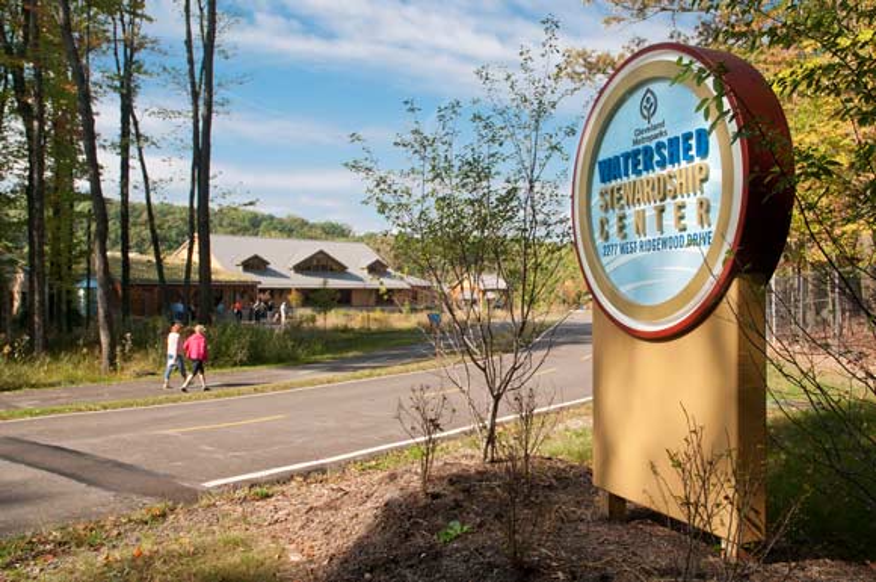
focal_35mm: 33
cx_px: 438
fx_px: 802
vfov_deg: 39.9
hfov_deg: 57.3
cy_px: 291
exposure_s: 1/250
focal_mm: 22
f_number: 10
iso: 200
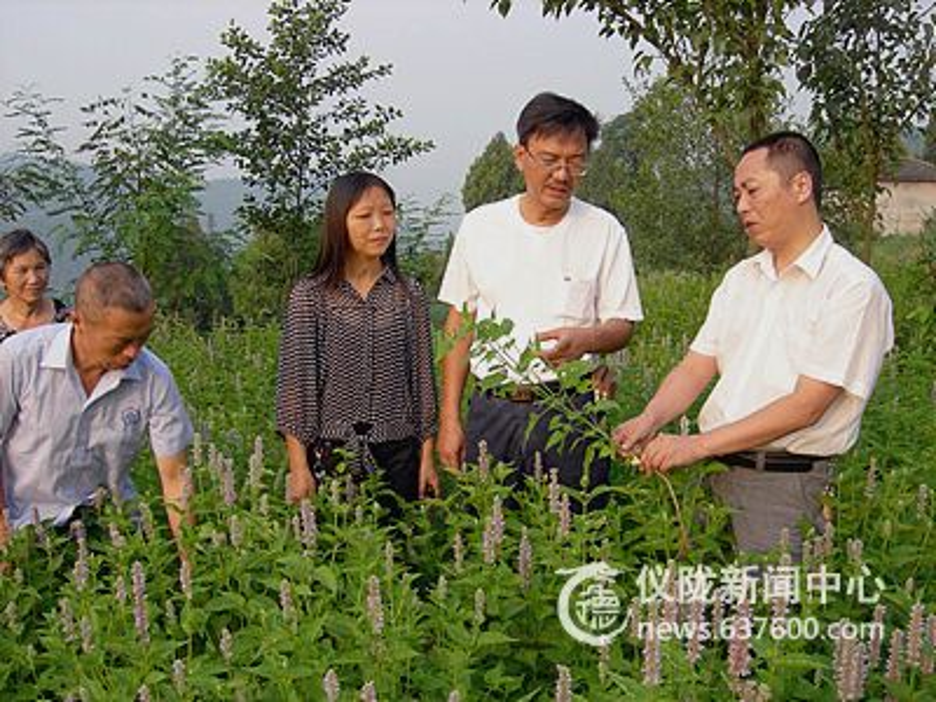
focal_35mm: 36
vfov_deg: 39.7
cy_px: 351
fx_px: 973
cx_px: 468
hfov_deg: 51.4
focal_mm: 7.5
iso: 64
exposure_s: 1/140
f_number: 4.3
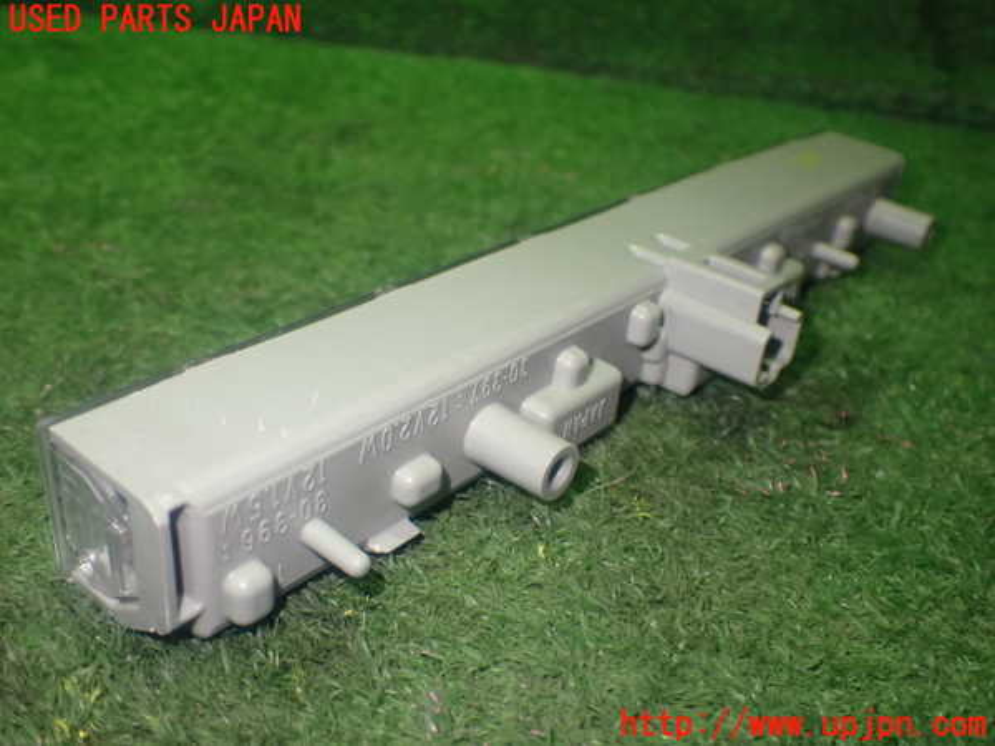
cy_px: 373
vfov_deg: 39.7
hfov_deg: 51.4
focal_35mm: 36
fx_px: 1035
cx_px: 498
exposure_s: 1/40
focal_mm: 6.37
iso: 250
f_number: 2.5
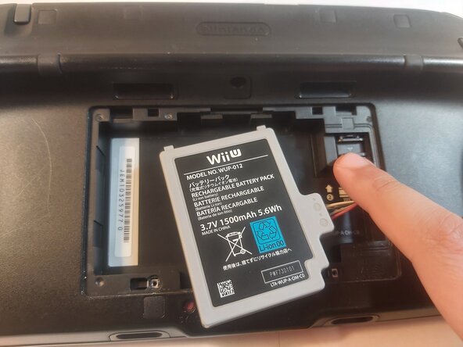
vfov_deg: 53.1
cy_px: 174
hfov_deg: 67.3
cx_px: 232
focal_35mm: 26
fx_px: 348
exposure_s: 1/60
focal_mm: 3.92
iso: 160
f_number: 1.7
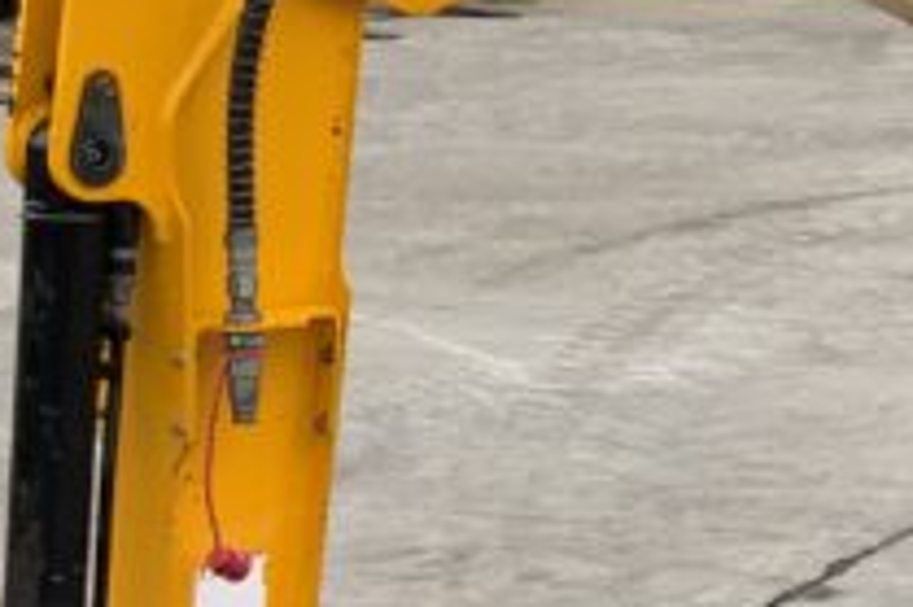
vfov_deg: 9.3
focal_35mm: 148
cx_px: 1402
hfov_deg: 13.1
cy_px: 306
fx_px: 3750
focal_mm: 3
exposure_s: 1/781
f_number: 1.8
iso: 16
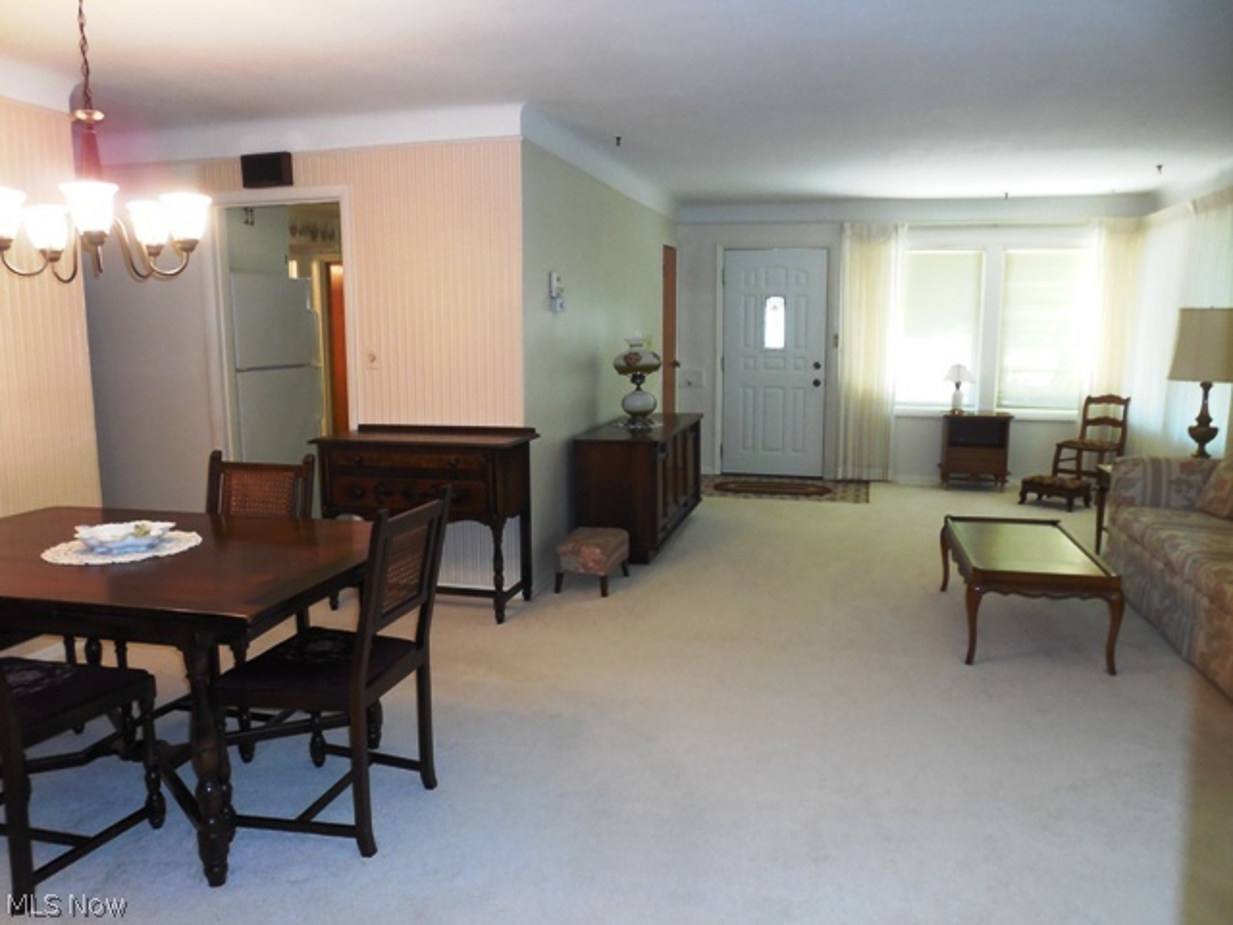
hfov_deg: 67.3
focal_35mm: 26
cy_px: 462
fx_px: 926
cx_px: 616
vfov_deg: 53.1
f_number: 3.5
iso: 360
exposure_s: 1/25
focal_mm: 4.6
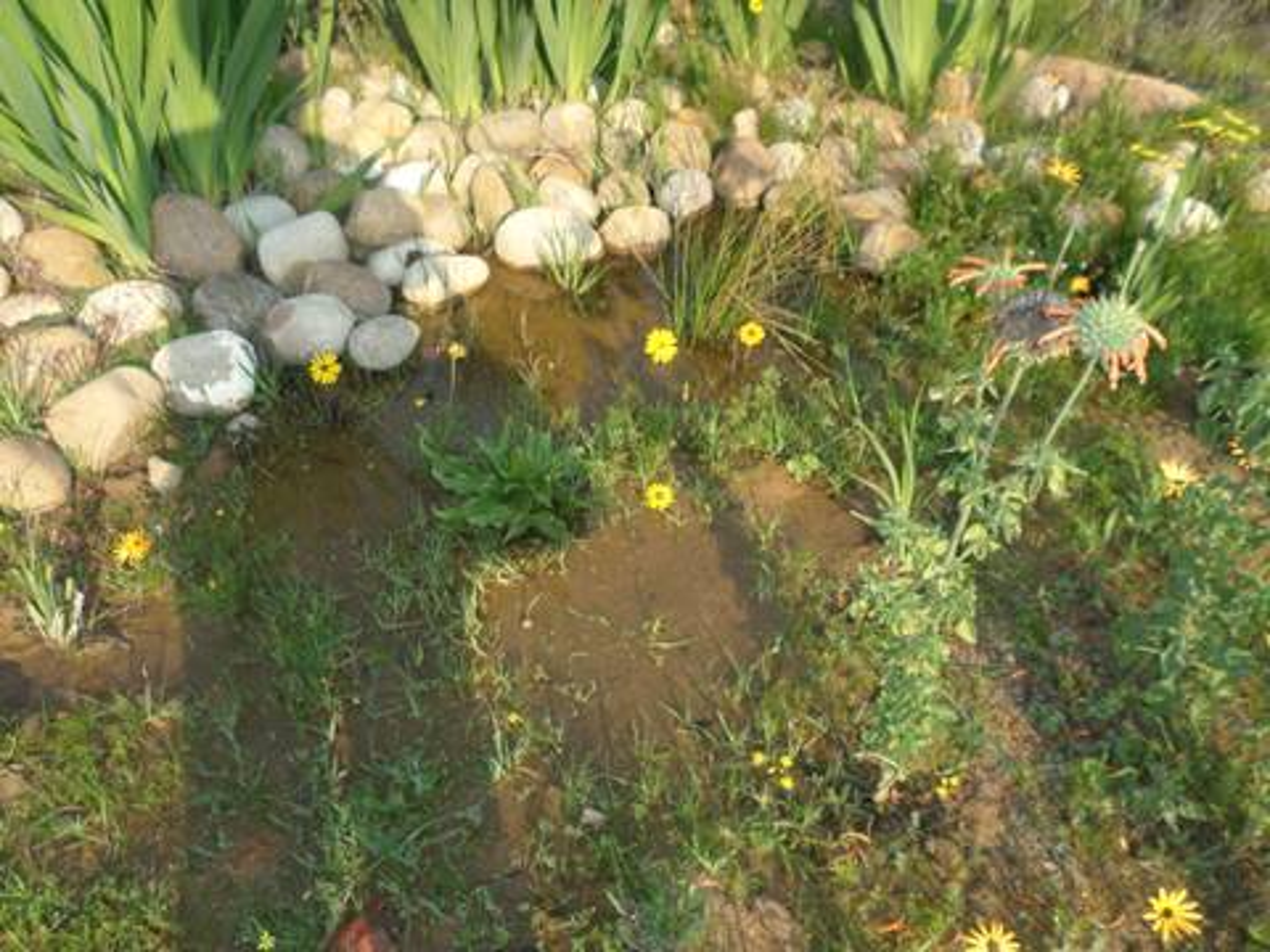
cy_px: 476
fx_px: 917
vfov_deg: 54.9
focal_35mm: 25
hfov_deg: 69.4
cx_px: 635
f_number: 2.5
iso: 100
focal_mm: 4.5
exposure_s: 1/750
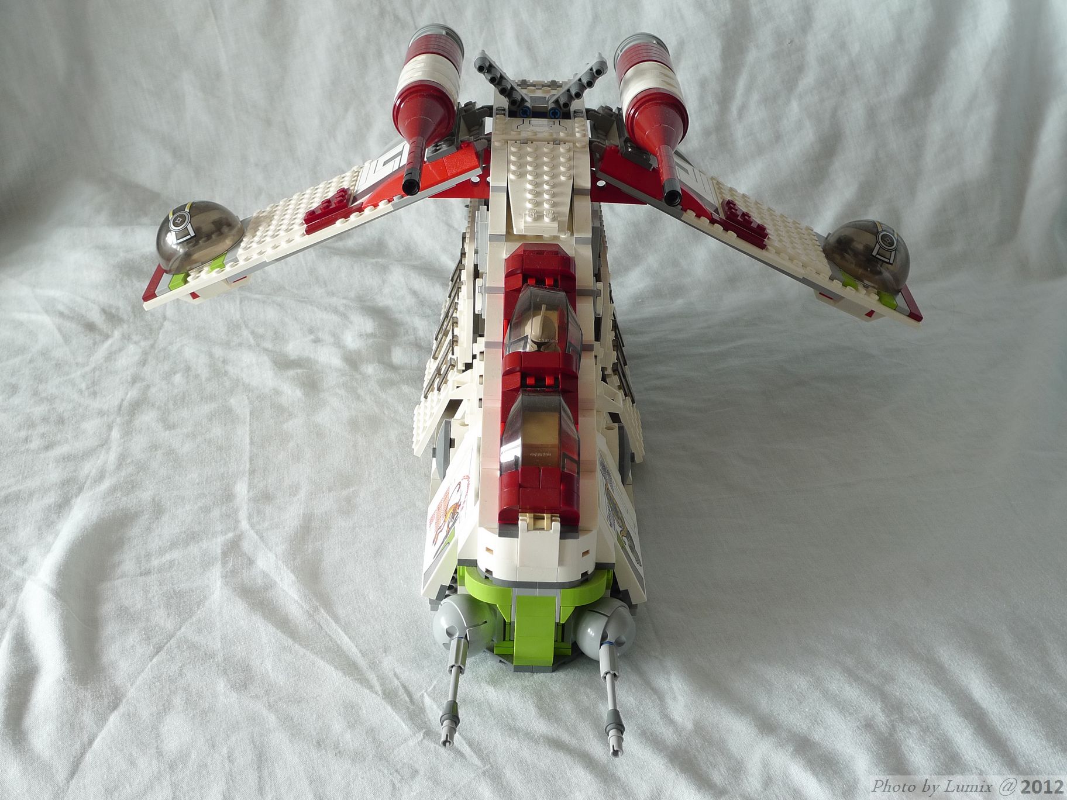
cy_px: 400
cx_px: 534
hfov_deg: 33.8
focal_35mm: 57
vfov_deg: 25.7
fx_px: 1757
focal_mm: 12.1
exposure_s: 1.6
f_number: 4.5
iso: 80
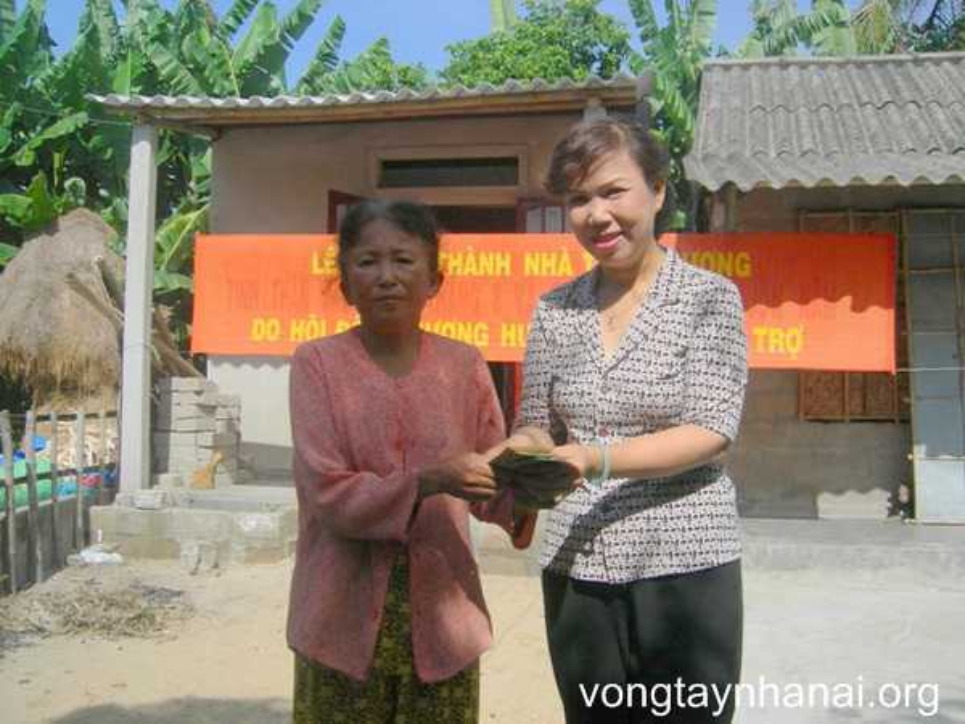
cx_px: 482
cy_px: 362
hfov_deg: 51.4
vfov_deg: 39.7
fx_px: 1004
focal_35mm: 36
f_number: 7.6
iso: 64
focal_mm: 7.5
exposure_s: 1/874
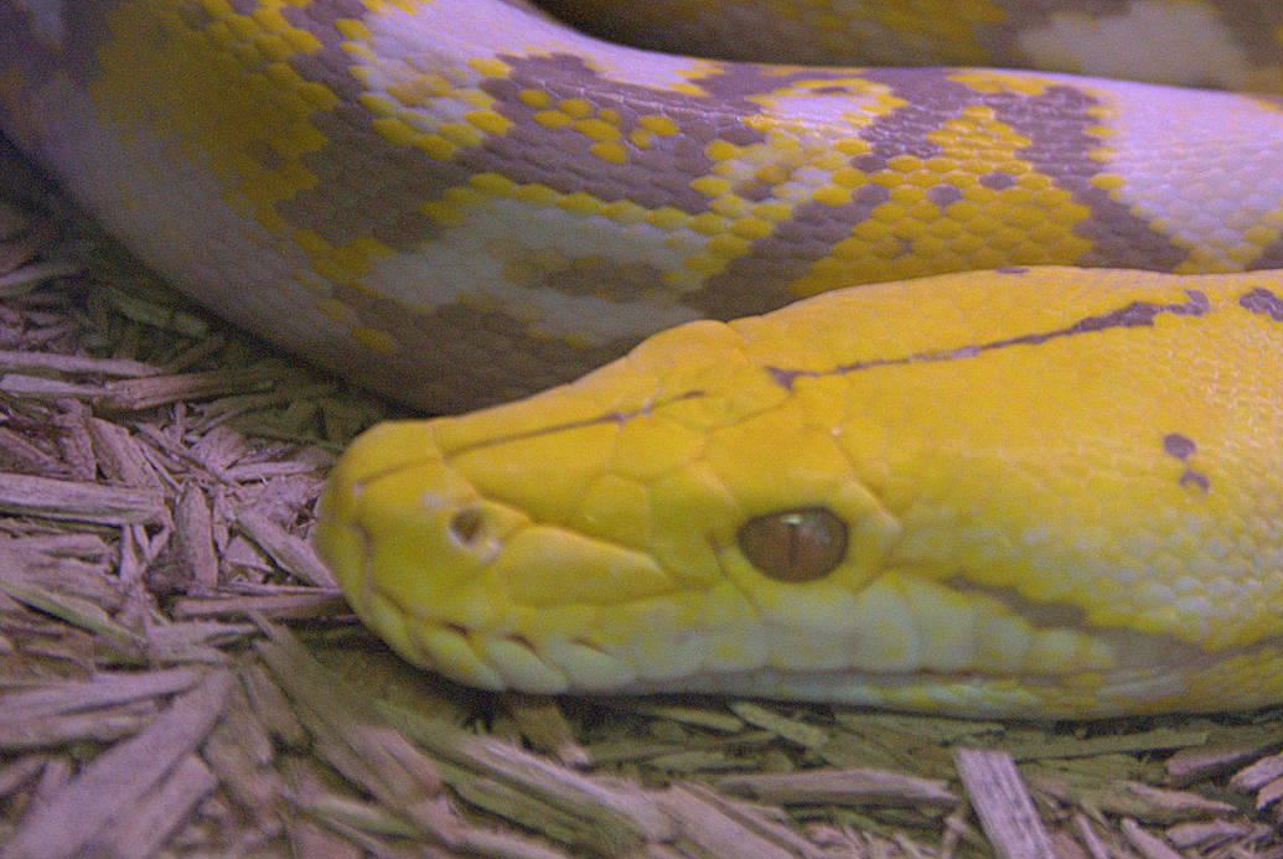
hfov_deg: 13.6
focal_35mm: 151
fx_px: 5380
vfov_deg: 9.1
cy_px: 319
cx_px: 813
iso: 1600
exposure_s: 1/30
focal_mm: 65
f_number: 5.3
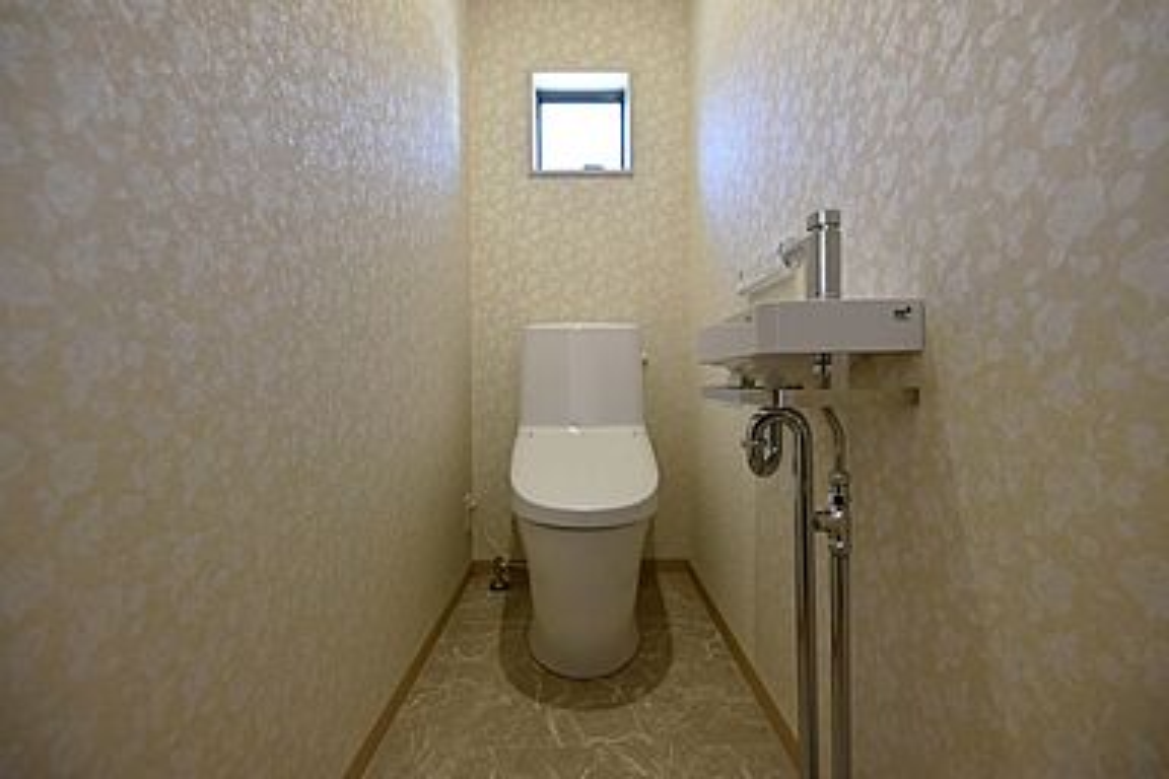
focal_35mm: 16
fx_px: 520
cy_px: 390
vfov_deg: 73.7
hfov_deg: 96.7
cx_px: 584
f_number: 4
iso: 500
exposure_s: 1/60
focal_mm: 16
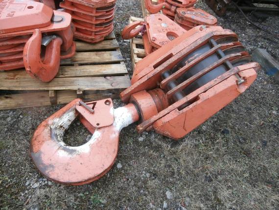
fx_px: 194
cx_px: 140
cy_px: 105
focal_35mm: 24
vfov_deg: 56.9
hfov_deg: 71.6
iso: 200
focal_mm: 4.2
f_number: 3
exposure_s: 1/60
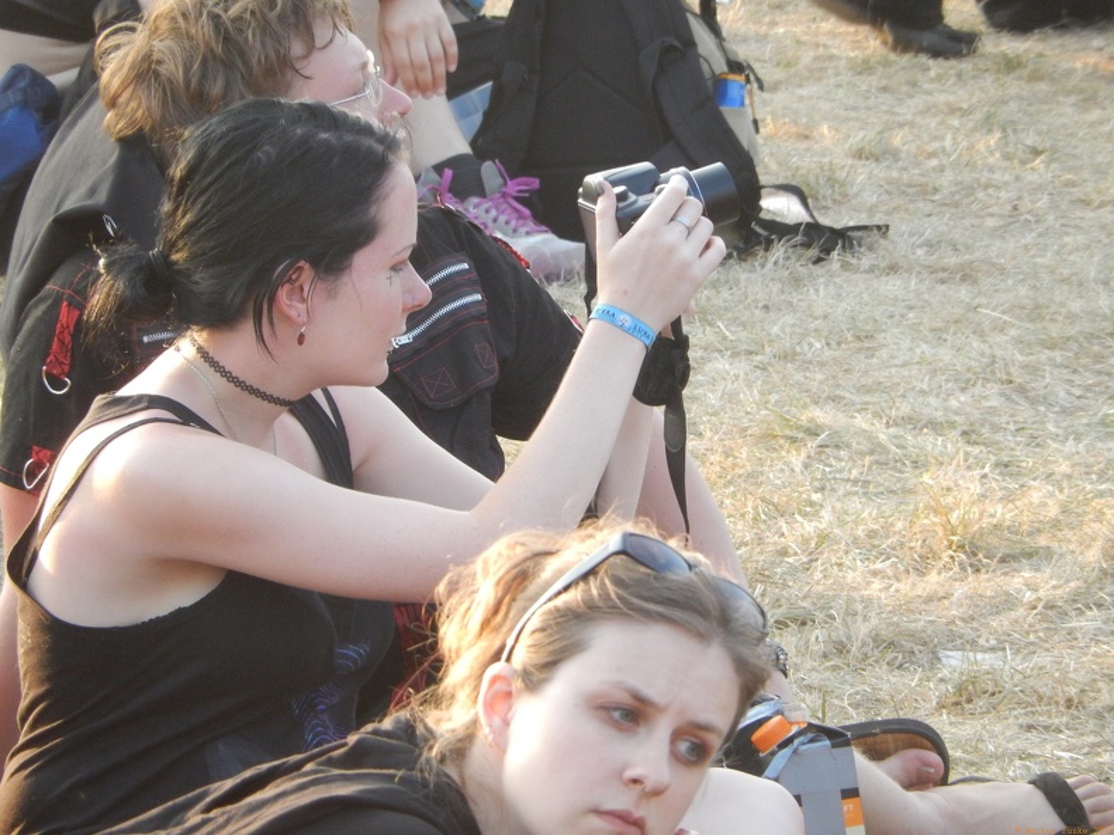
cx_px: 557
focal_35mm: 450
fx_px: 14482
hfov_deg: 4.4
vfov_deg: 3.3
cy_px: 418
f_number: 6.3
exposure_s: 1/80
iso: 400
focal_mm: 81
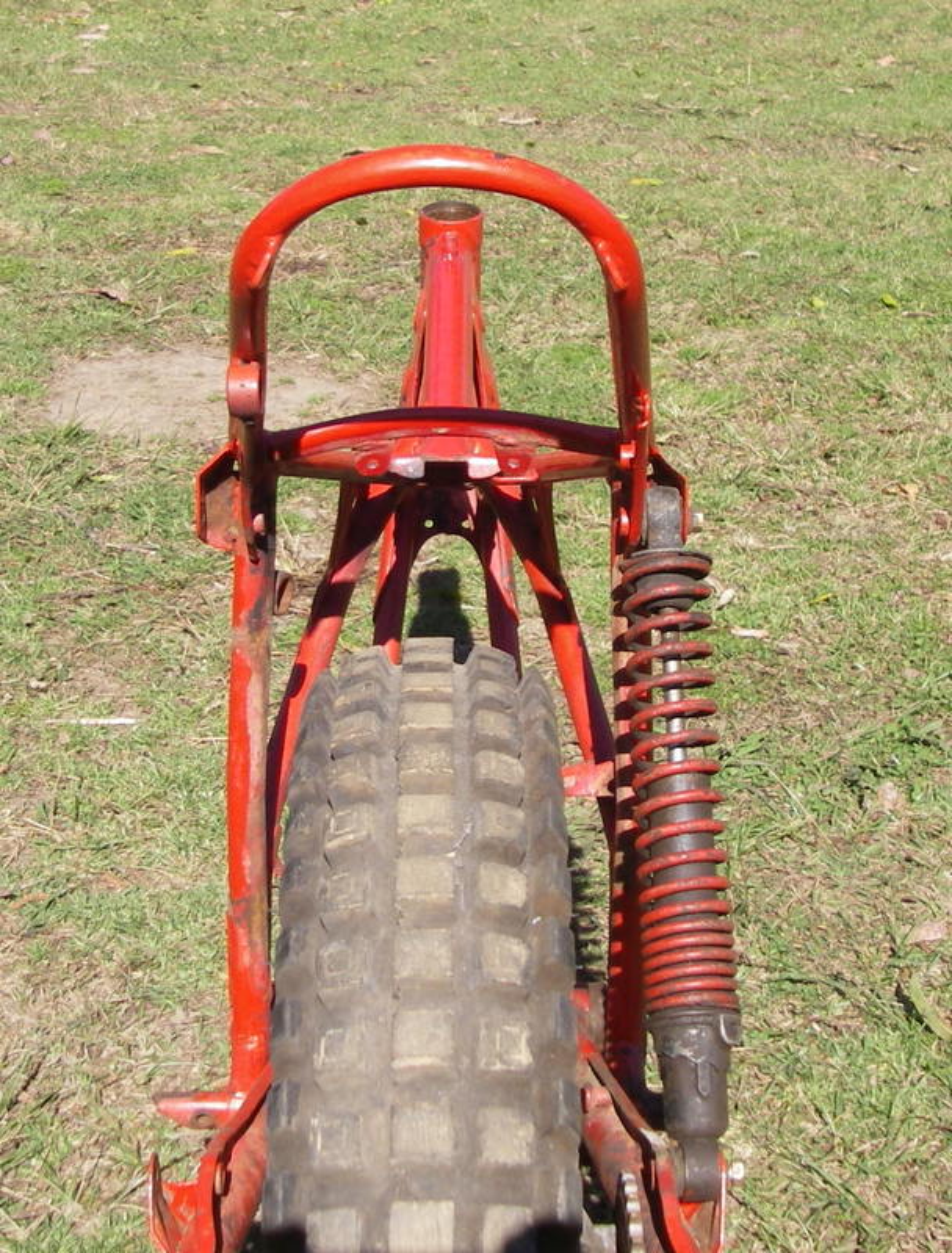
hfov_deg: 38.0
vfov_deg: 48.8
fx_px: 1382
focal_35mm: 38
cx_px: 476
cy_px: 626
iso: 80
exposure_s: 1/640
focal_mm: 6.3
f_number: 3.3
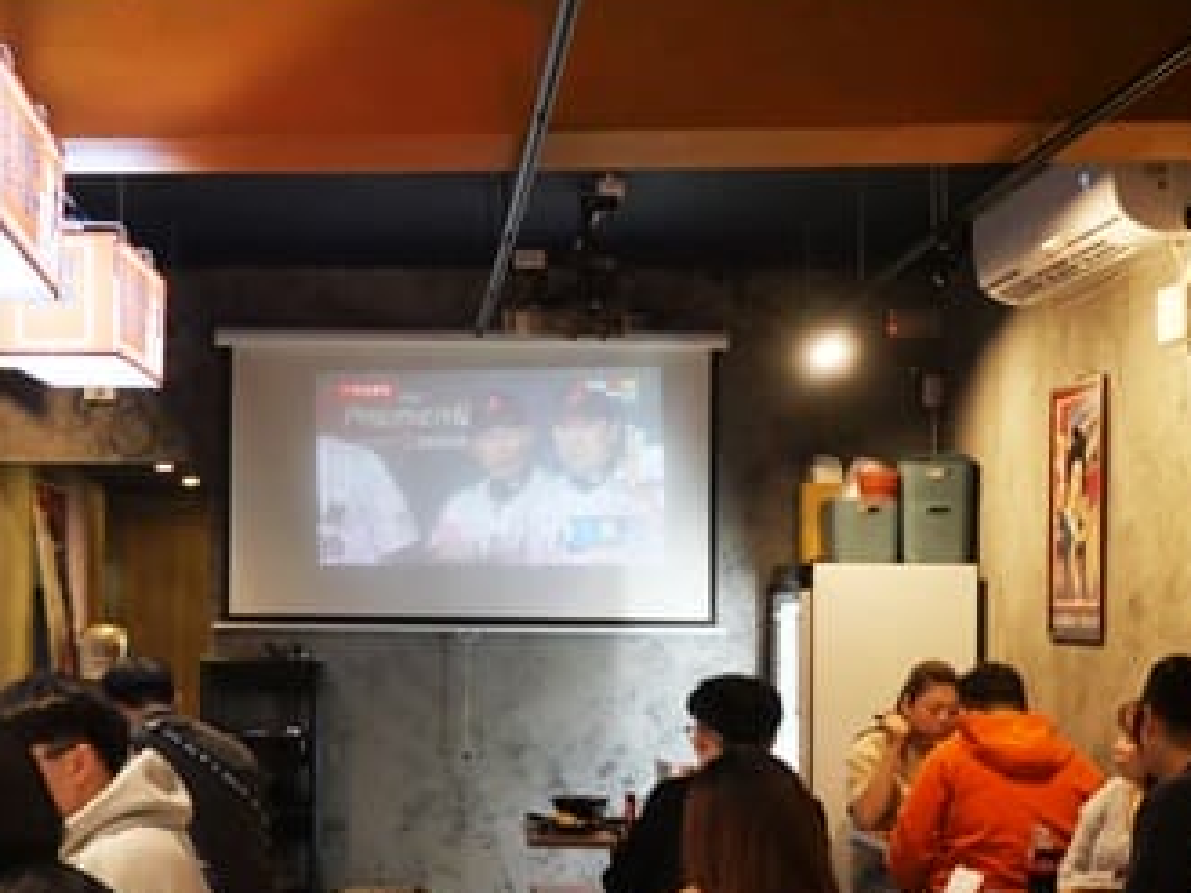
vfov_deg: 23.9
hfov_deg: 31.3
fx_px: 2099
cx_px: 365
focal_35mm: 61
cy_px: 577
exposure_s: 1/60
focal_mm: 15
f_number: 3.8
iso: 1250
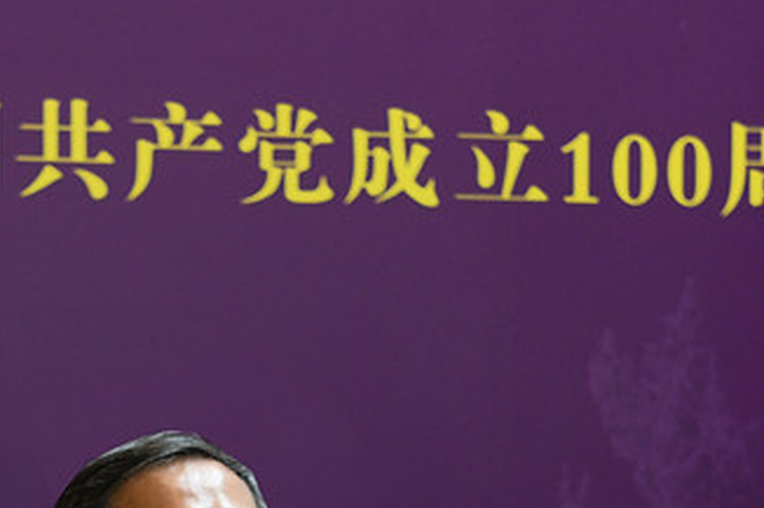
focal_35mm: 215
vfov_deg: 6.3
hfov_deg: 9.6
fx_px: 4560
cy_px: 758
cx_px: 272
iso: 2000
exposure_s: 1/125
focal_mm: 70
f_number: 5
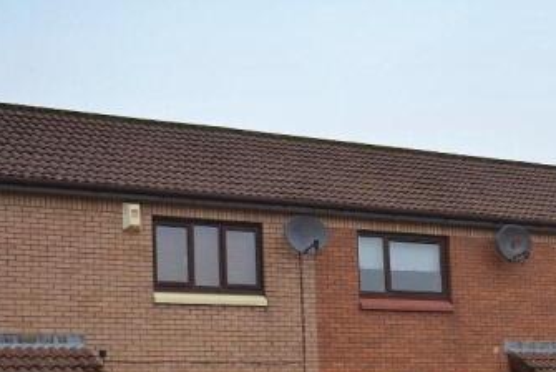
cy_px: 306
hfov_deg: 23.4
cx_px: 480
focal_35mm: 85
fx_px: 1314
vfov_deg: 16.0
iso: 100
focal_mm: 29
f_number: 4.5
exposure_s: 1/160
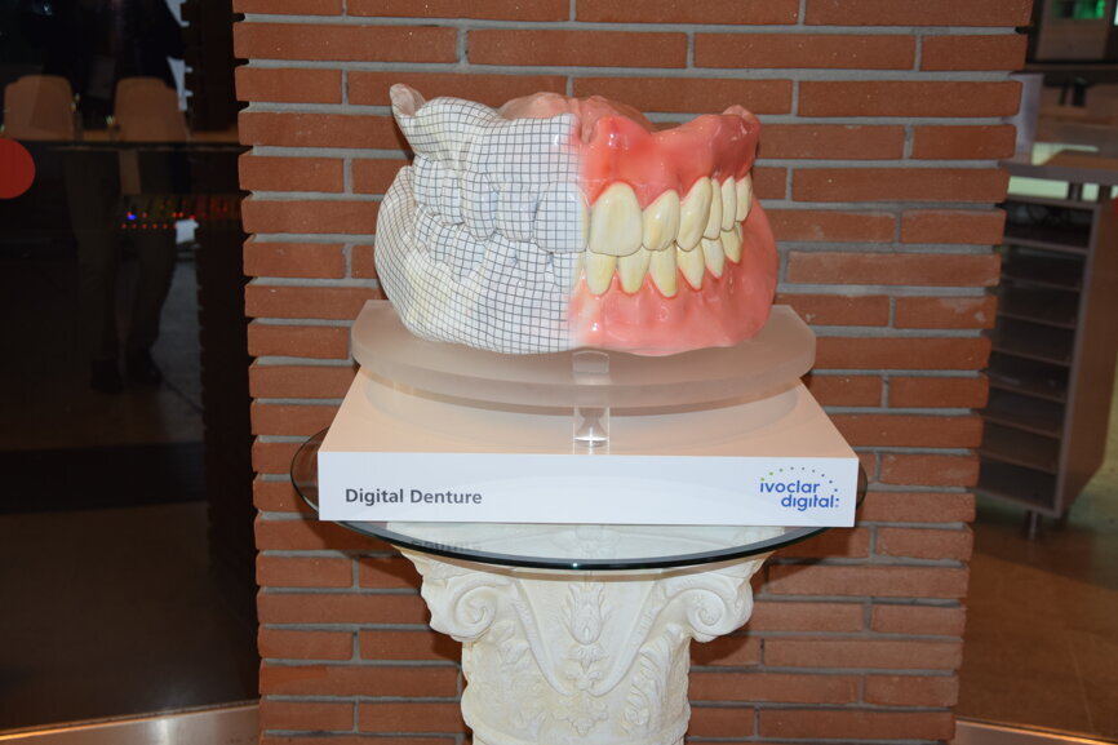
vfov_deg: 28.1
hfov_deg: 41.1
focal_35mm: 48
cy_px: 372
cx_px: 559
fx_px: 1490
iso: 800
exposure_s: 1/60
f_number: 4.2
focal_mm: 32
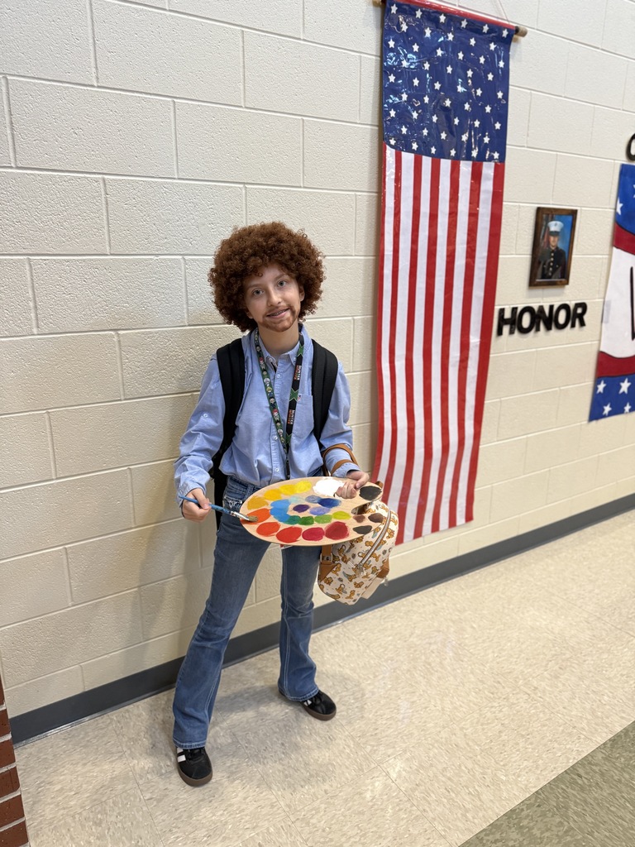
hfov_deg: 56.8
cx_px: 318
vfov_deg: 71.6
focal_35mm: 24
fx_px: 587
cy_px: 424
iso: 250
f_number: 1.78
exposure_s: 1/60
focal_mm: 6.76
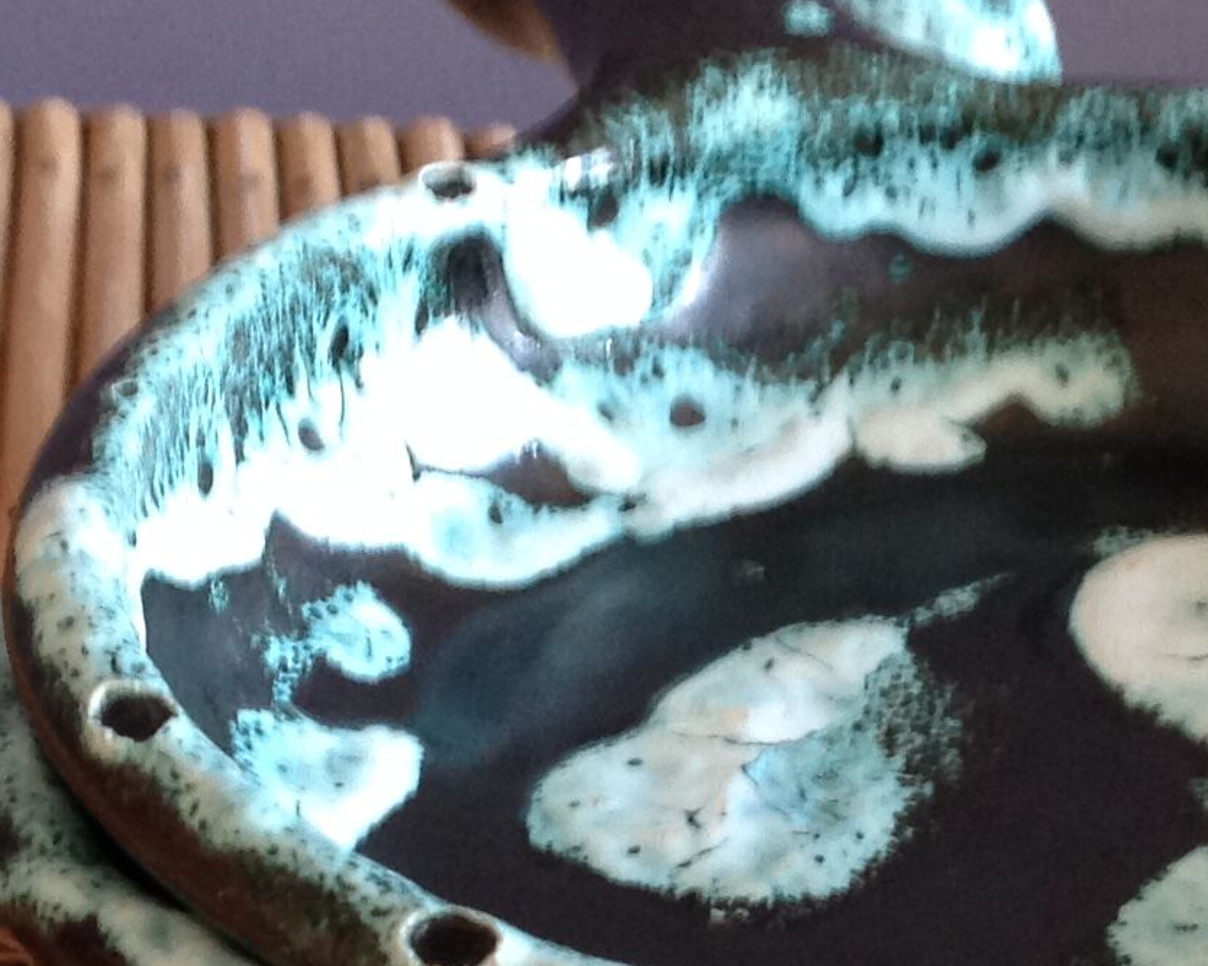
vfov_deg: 14.4
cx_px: 872
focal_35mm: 106
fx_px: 3789
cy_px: 795
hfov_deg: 18.0
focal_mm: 4.28
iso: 160
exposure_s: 1/15
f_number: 2.4
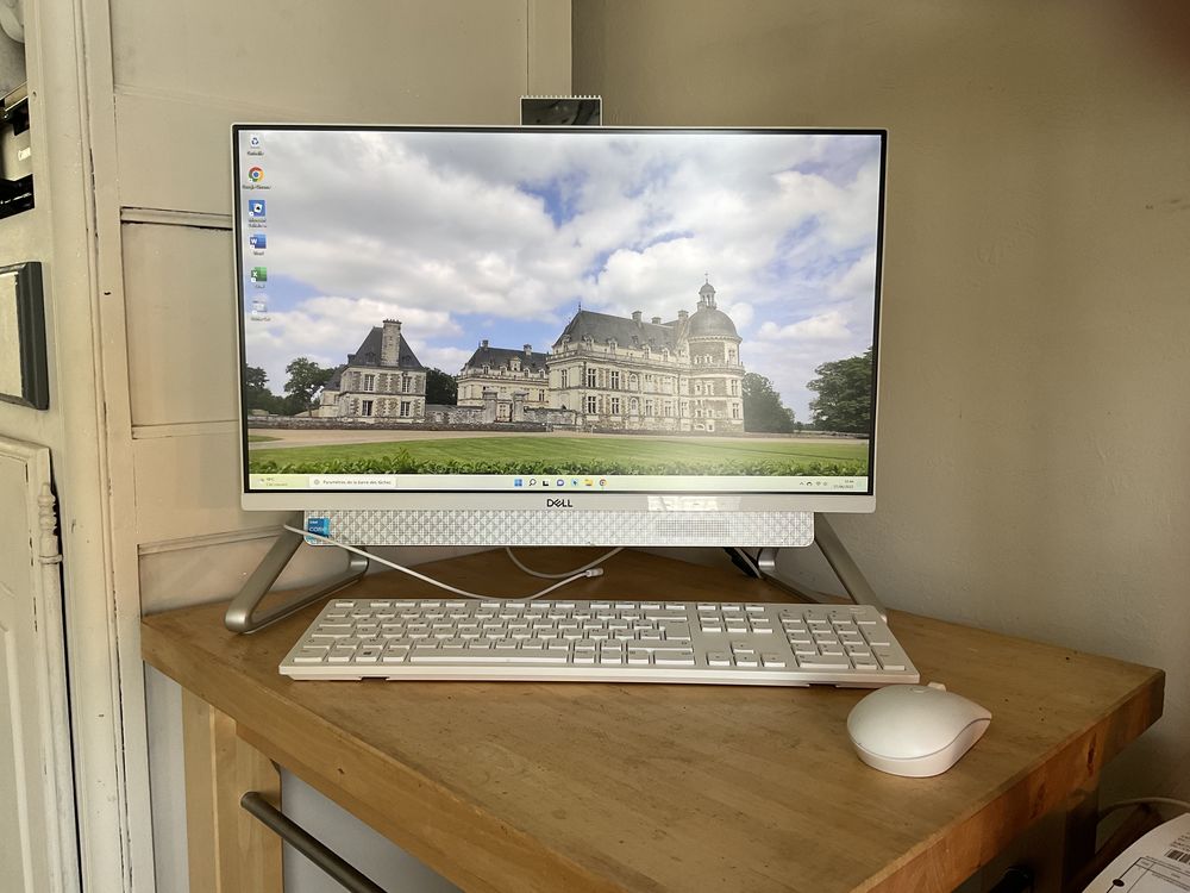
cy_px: 446
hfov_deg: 61.7
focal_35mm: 29
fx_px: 997
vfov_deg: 48.2
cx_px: 595
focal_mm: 3
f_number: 1.8
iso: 50
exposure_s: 1/60
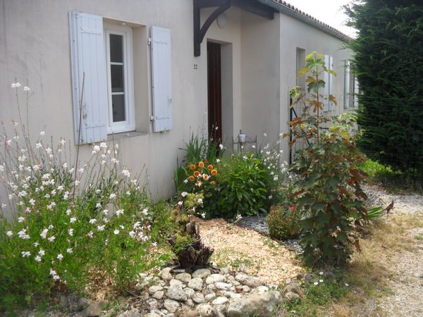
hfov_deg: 52.6
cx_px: 212
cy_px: 158
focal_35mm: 35
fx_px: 428
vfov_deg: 40.7
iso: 80
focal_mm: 6.3
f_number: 3
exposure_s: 1/750
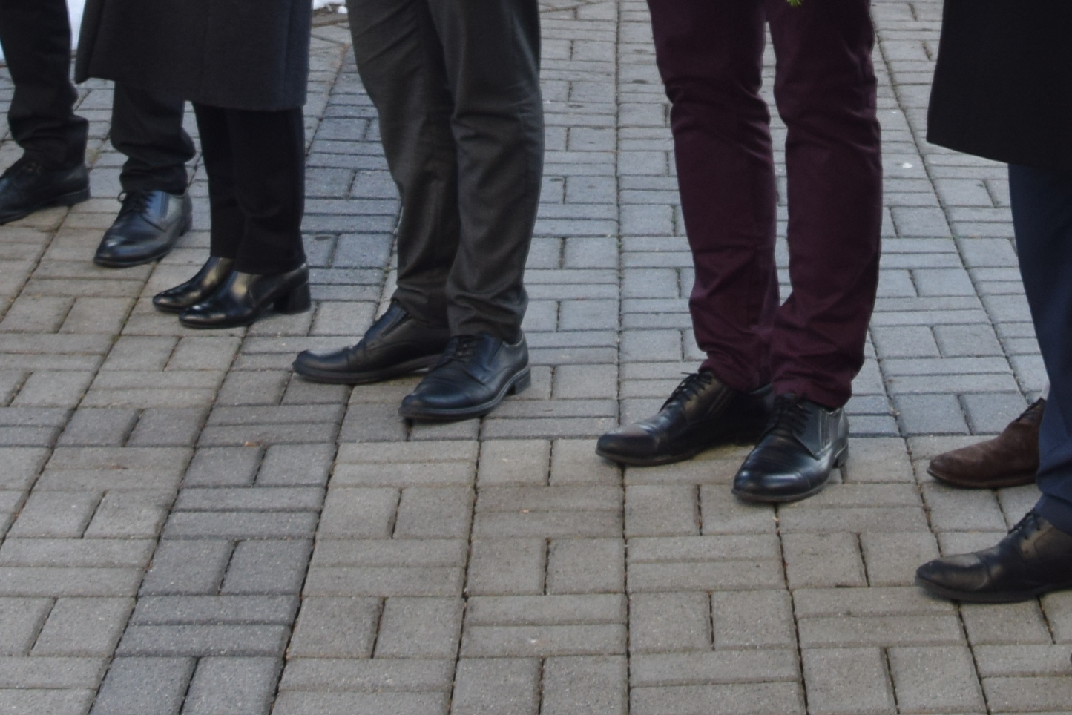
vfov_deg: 11.9
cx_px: 736
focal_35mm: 112
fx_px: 3336
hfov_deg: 18.2
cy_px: -228
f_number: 7.1
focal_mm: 24
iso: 400
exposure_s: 1/200
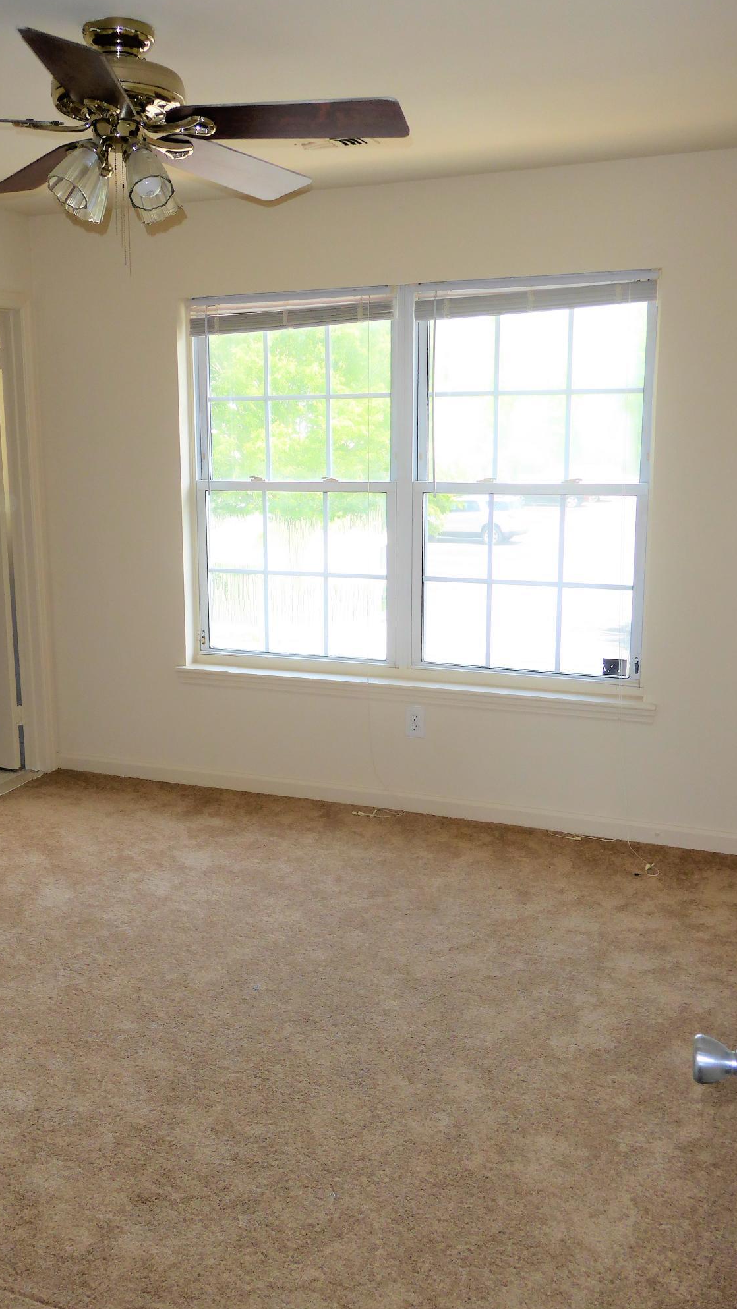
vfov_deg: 58.0
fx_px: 1181
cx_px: 266
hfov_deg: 34.4
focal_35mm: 34
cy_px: 653
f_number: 3.5
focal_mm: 5.4
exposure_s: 1/80
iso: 100
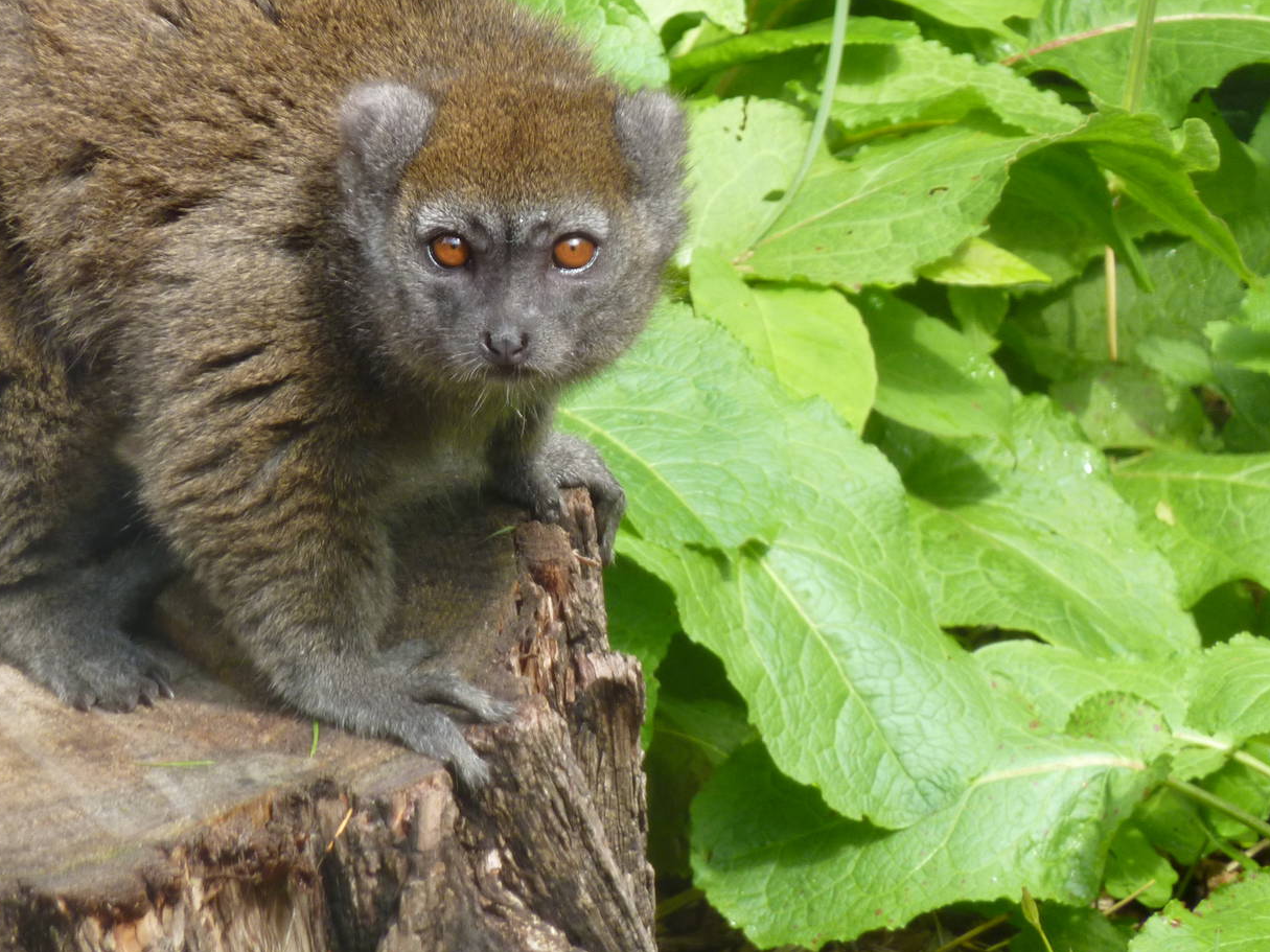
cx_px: 486
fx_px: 14490
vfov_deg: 3.8
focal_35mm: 395
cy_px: 348
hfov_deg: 5.0
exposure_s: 1/125
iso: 160
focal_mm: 49.2
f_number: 4.9
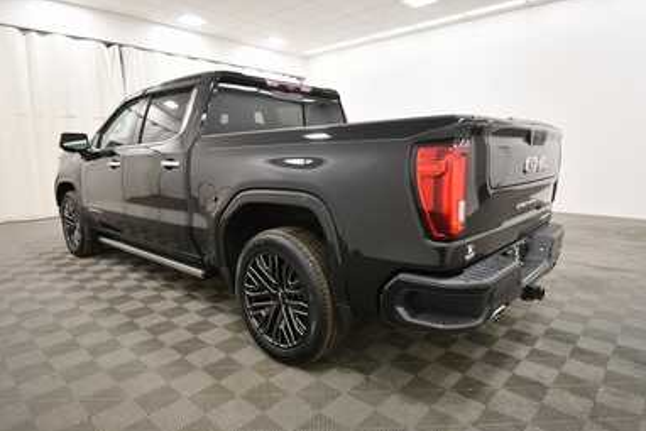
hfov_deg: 78.6
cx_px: 323
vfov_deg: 57.3
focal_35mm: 22
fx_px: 395
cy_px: 222
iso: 1100
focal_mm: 14
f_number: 5
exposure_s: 1/125
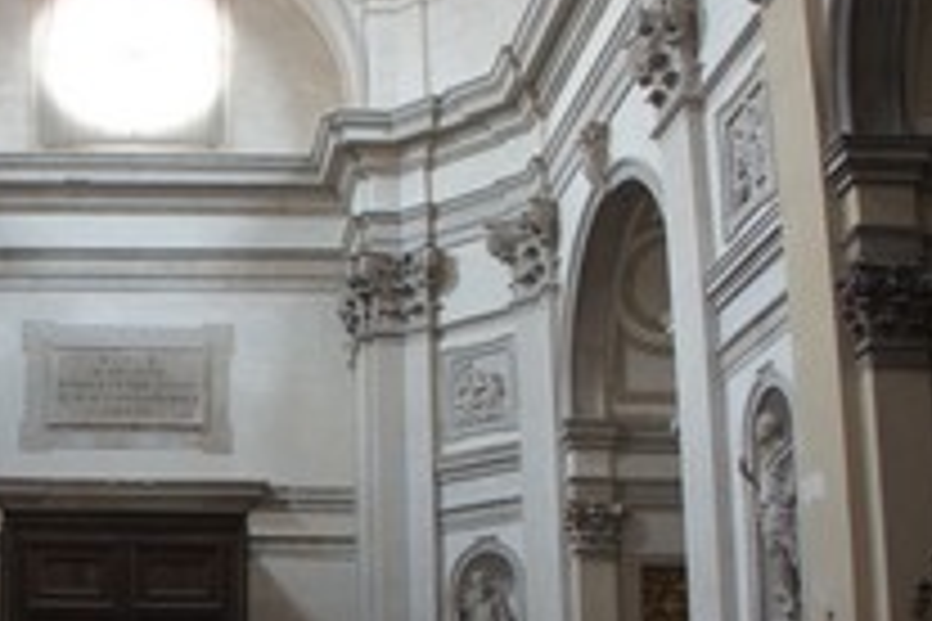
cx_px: 122
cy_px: 616
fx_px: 1553
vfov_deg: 21.8
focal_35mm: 60
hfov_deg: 32.0
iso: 1600
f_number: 3.5
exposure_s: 1/30
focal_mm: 18
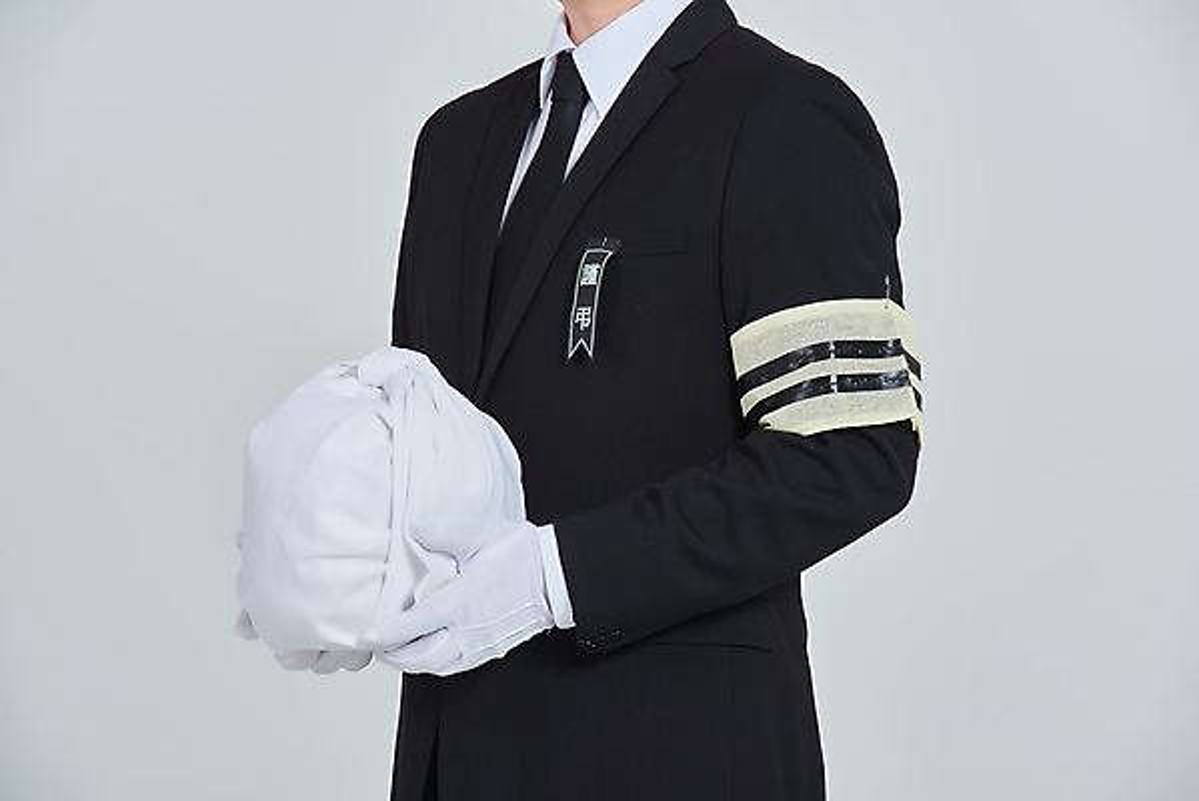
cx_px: 600
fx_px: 6331
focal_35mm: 190
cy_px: 400
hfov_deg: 10.8
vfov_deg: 7.2
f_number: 11
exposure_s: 1/125
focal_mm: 190
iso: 100
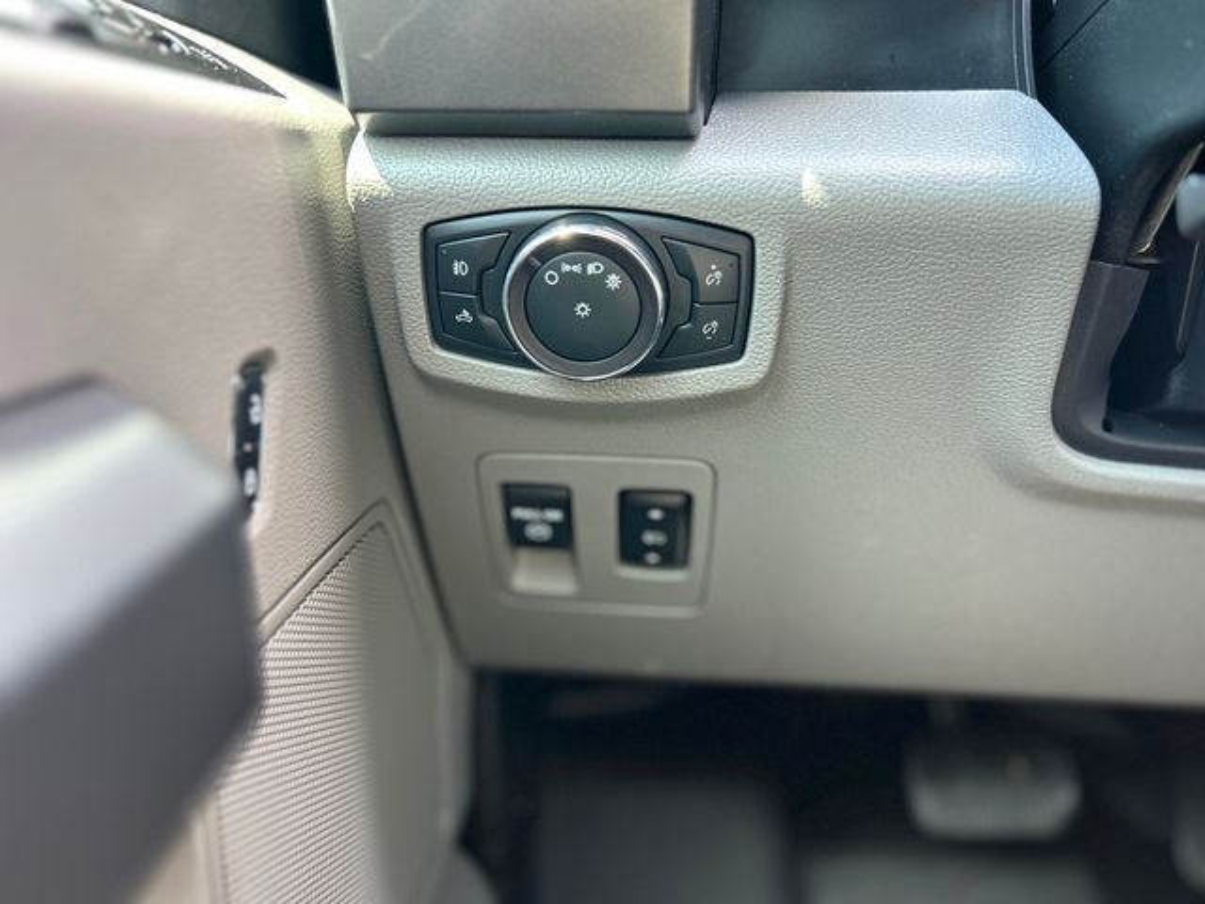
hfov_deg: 67.3
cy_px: 452
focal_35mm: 26
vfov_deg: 53.1
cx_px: 602
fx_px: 905
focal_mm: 5.7
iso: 200
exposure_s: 1/60
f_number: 1.5
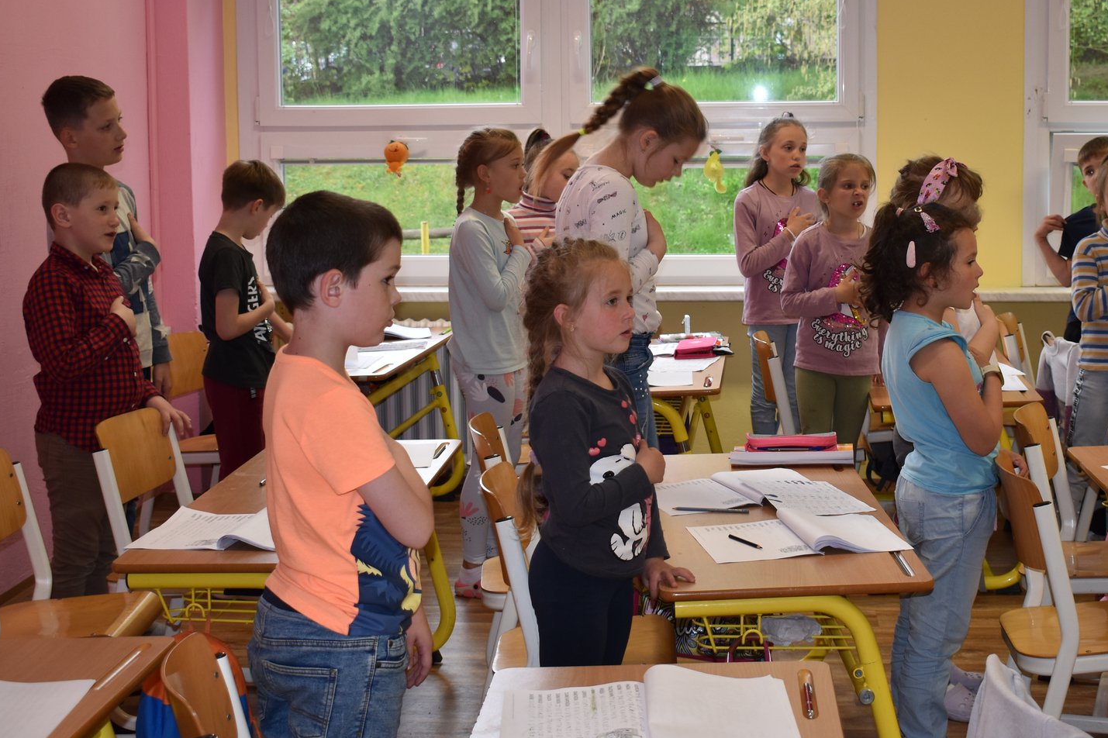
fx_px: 1745
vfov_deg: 23.8
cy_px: 276
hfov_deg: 35.1
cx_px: 658
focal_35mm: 57
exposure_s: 1/60
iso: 220
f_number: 4
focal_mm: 27
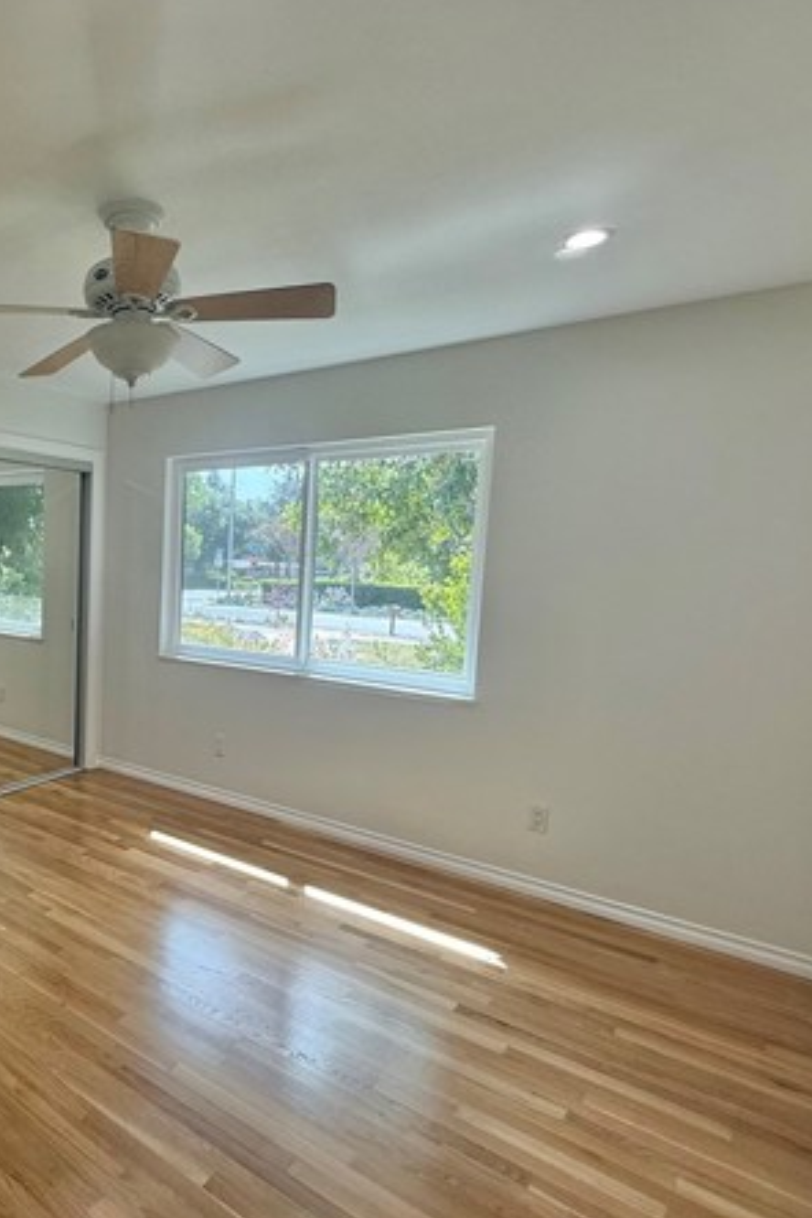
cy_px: 634
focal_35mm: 21
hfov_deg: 53.7
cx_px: 115
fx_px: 710
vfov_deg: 81.2
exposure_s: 1/133
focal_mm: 2.22
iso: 64
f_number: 2.2
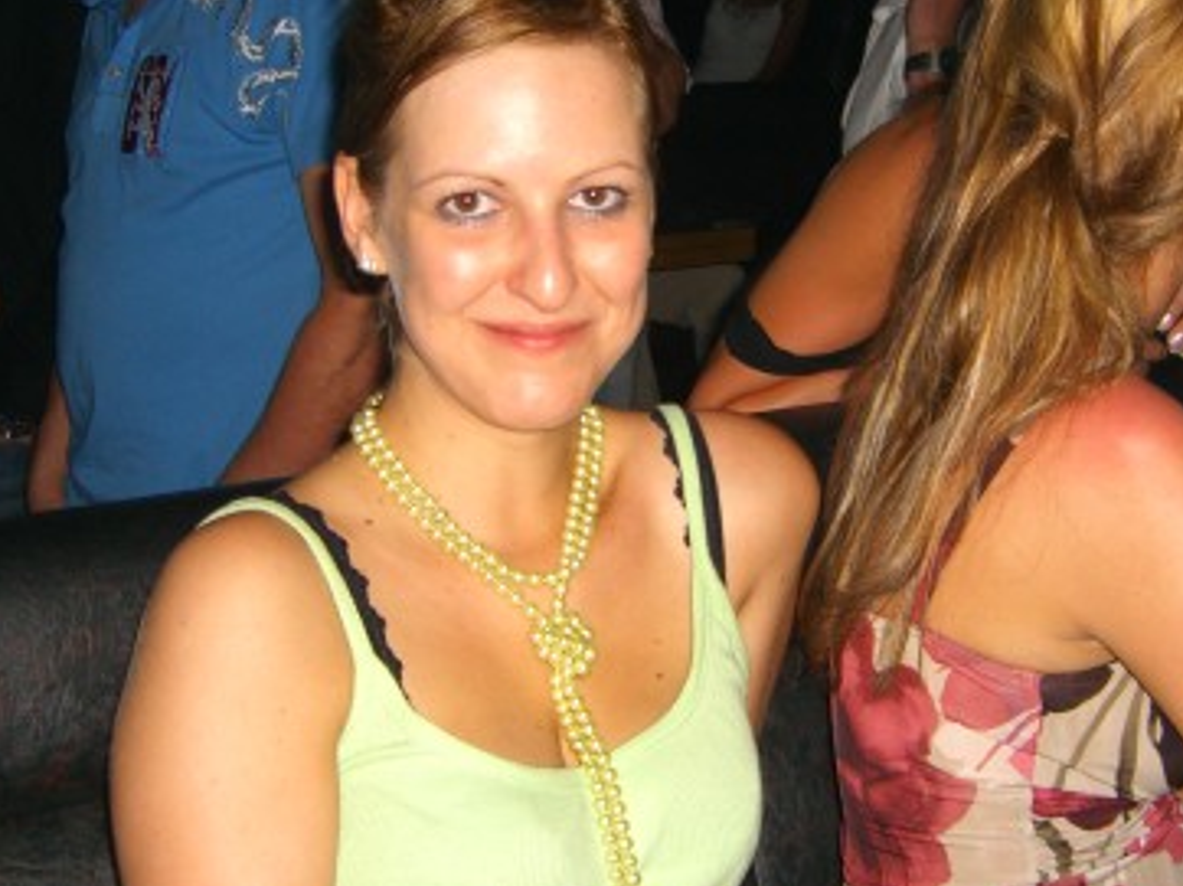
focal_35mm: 63
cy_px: 415
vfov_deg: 23.3
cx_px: 709
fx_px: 2152
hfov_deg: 30.7
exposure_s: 1/60
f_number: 2.8
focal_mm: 7.9
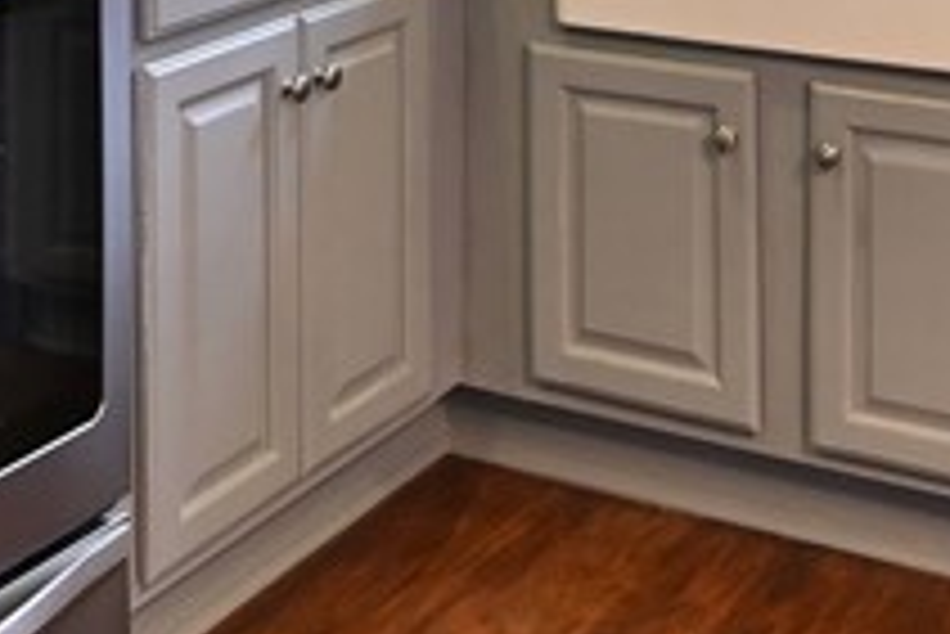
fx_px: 2033
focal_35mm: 77
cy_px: -427
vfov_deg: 15.7
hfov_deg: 26.3
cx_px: 516
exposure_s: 1/25
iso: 2000
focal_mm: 15
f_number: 5.6
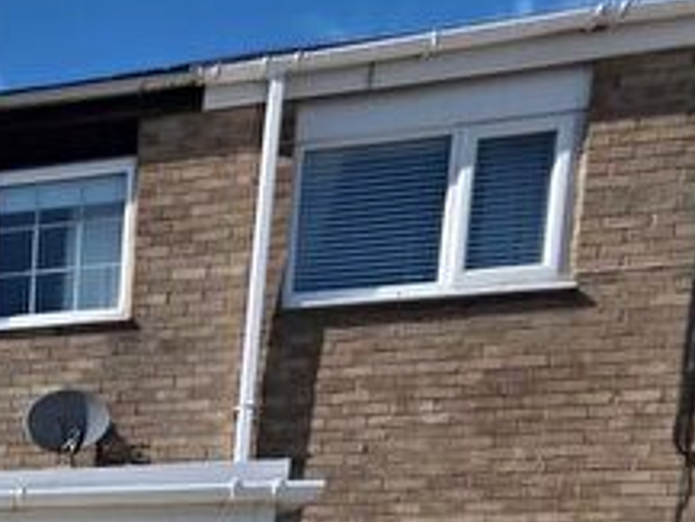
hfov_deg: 30.0
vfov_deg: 26.6
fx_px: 844
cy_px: 748
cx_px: -304
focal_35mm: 42
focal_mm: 2.2
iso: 40
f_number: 1.9
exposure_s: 1/2586
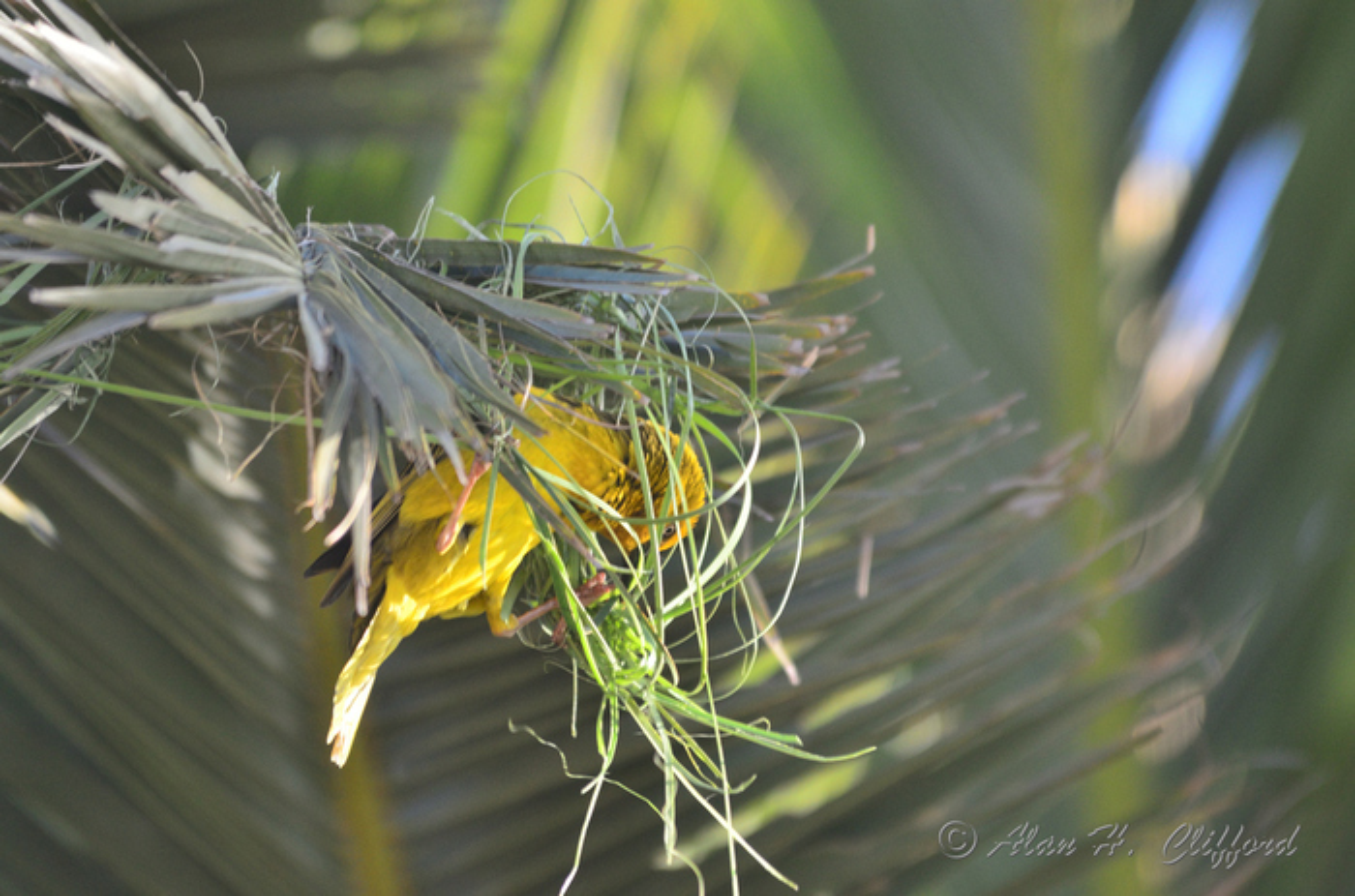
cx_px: 678
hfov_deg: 3.4
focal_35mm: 600
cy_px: 448
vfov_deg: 2.3
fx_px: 22527
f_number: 5.6
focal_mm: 400
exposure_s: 1/500
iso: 640
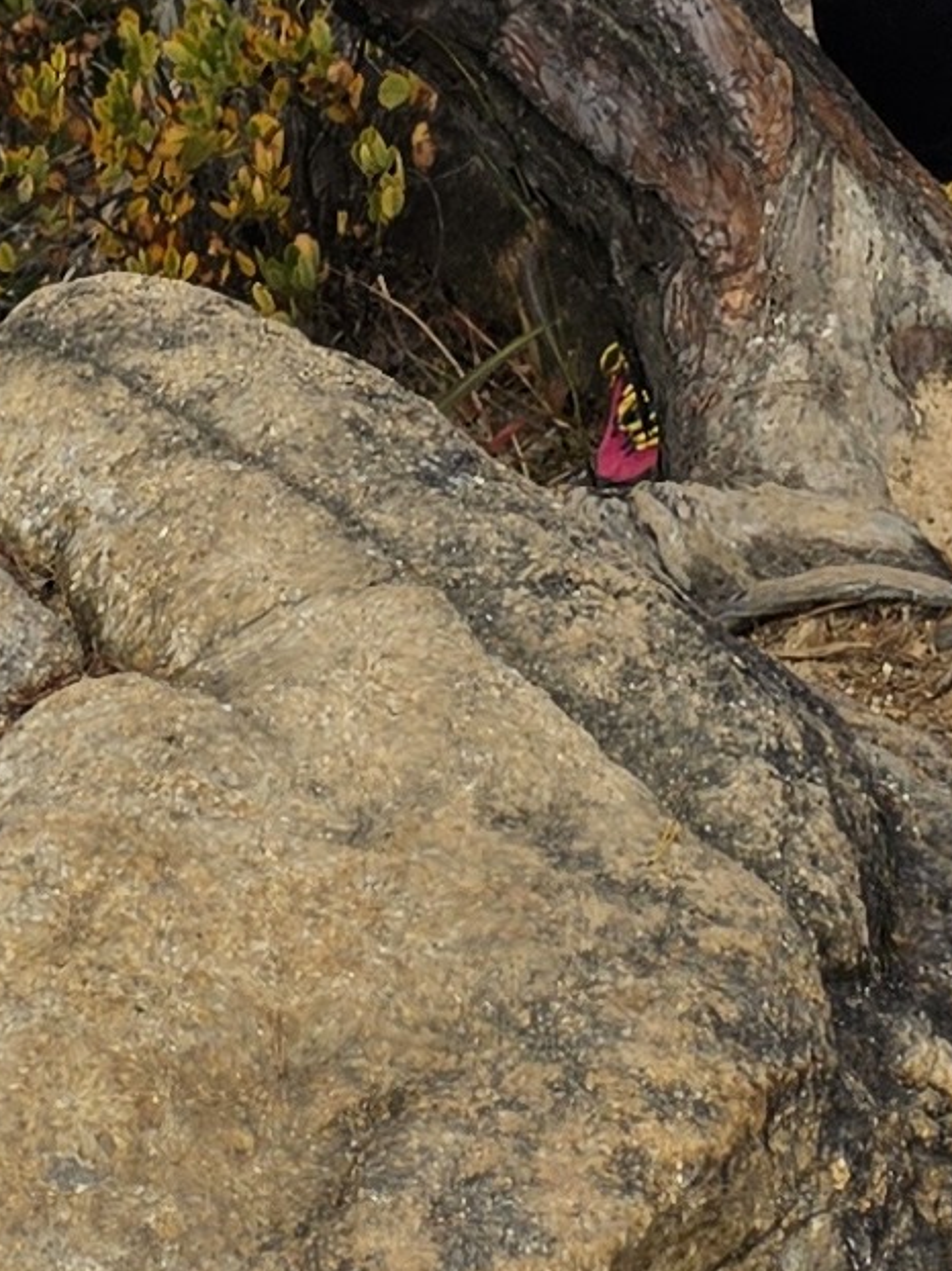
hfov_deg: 10.0
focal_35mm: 148
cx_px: 582
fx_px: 5431
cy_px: -2795
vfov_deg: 9.6
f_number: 1.8
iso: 25
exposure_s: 1/1215
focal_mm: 5.4
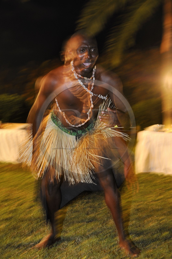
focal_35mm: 48
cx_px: 86
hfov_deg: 28.0
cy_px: 130
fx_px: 345
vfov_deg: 41.1
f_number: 4
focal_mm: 48
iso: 1600
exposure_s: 1/5
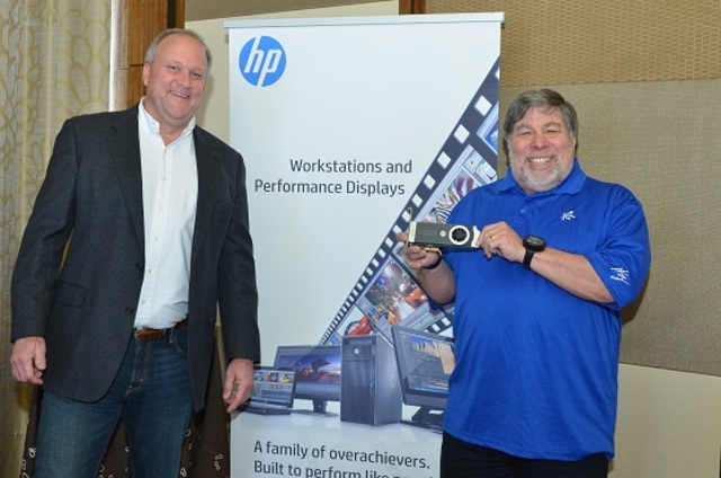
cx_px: 360
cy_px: 239
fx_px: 929
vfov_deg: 28.8
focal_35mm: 46
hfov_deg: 42.4
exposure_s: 1/30
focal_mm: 31
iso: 640
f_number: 5.6
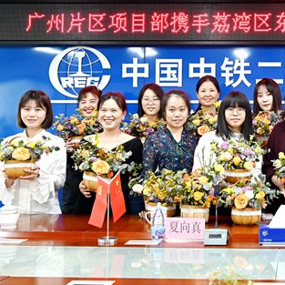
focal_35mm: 58
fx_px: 540
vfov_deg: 29.3
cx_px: 279
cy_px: 90
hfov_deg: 28.0
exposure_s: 1/30
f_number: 5
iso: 1250
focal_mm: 30.5
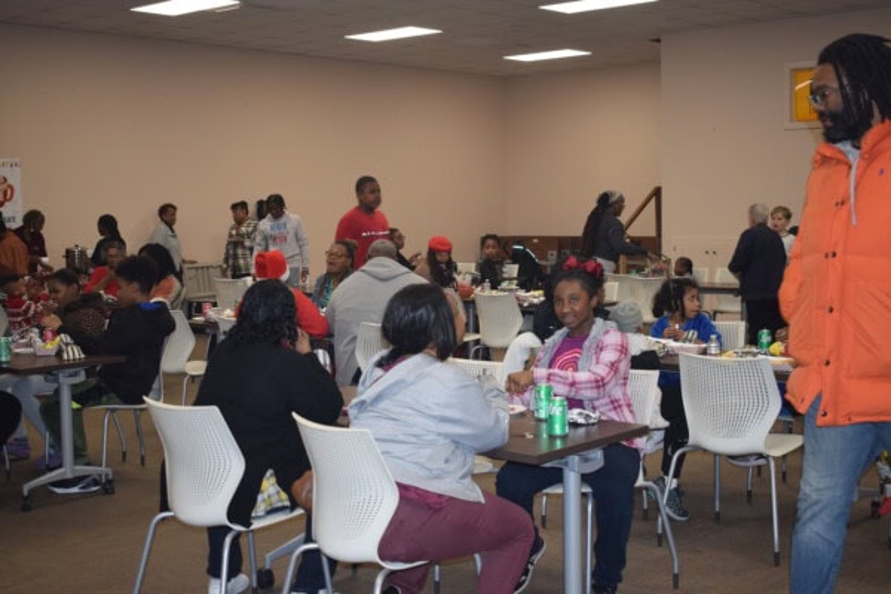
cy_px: 297
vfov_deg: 28.1
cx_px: 446
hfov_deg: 41.1
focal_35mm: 48
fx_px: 1188
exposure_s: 1/100
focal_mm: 32
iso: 800
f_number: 5
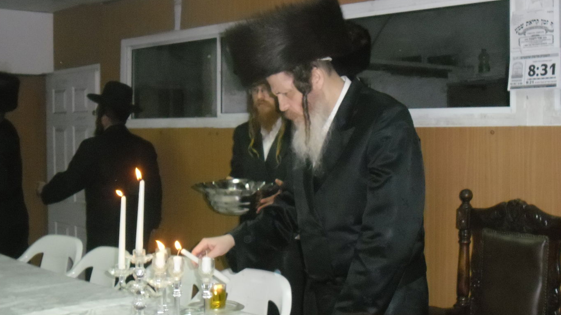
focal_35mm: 49
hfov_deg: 42.1
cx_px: 281
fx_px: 729
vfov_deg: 24.4
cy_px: 157
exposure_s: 1/45
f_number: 4.5
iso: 400
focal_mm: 7.8
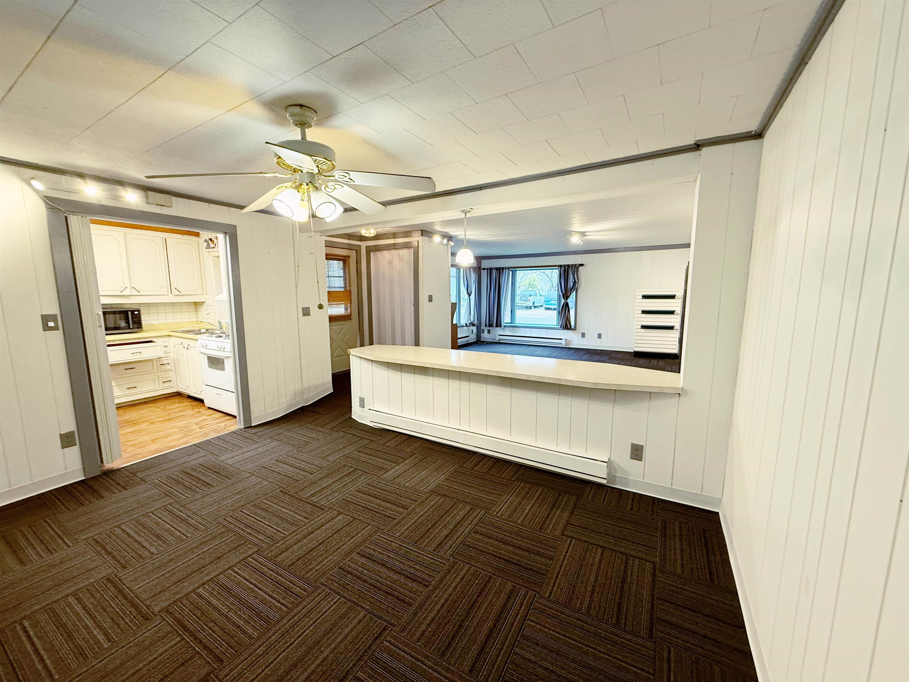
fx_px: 368
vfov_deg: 85.7
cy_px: 341
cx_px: 454
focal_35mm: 14
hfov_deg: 102.1
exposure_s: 1/60
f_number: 2.2
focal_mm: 2.22
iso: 250
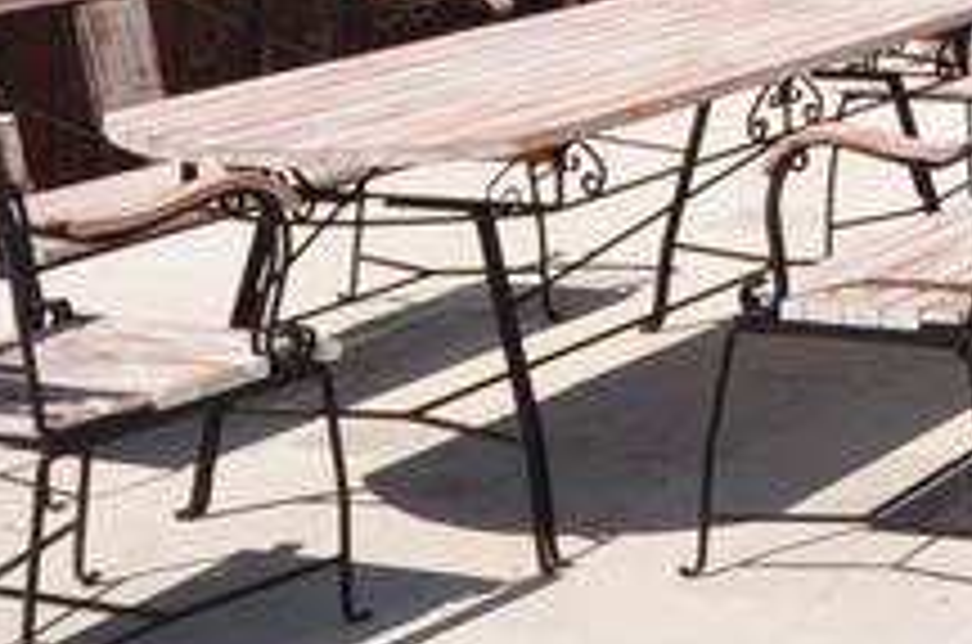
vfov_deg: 13.2
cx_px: 1706
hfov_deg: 18.4
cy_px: -635
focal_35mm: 89
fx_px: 2398
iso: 200
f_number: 11
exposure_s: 1/400
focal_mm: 10
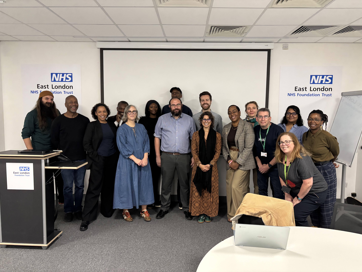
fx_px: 272
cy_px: 136
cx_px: 181
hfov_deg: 67.3
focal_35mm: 26
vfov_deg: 53.1
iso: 400
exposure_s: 1/50
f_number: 1.6
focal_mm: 5.96
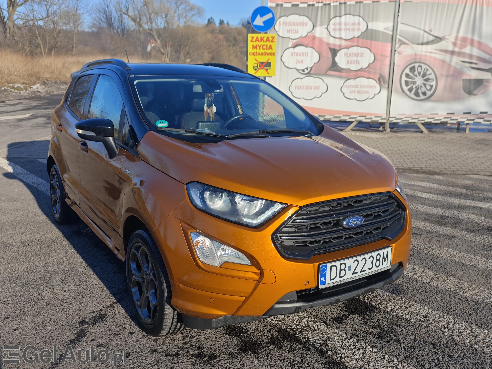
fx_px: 426
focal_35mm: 30
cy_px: 184
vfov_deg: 46.8
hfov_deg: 60.0
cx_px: 246
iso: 50
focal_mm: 8.72
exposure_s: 1/2026
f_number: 2
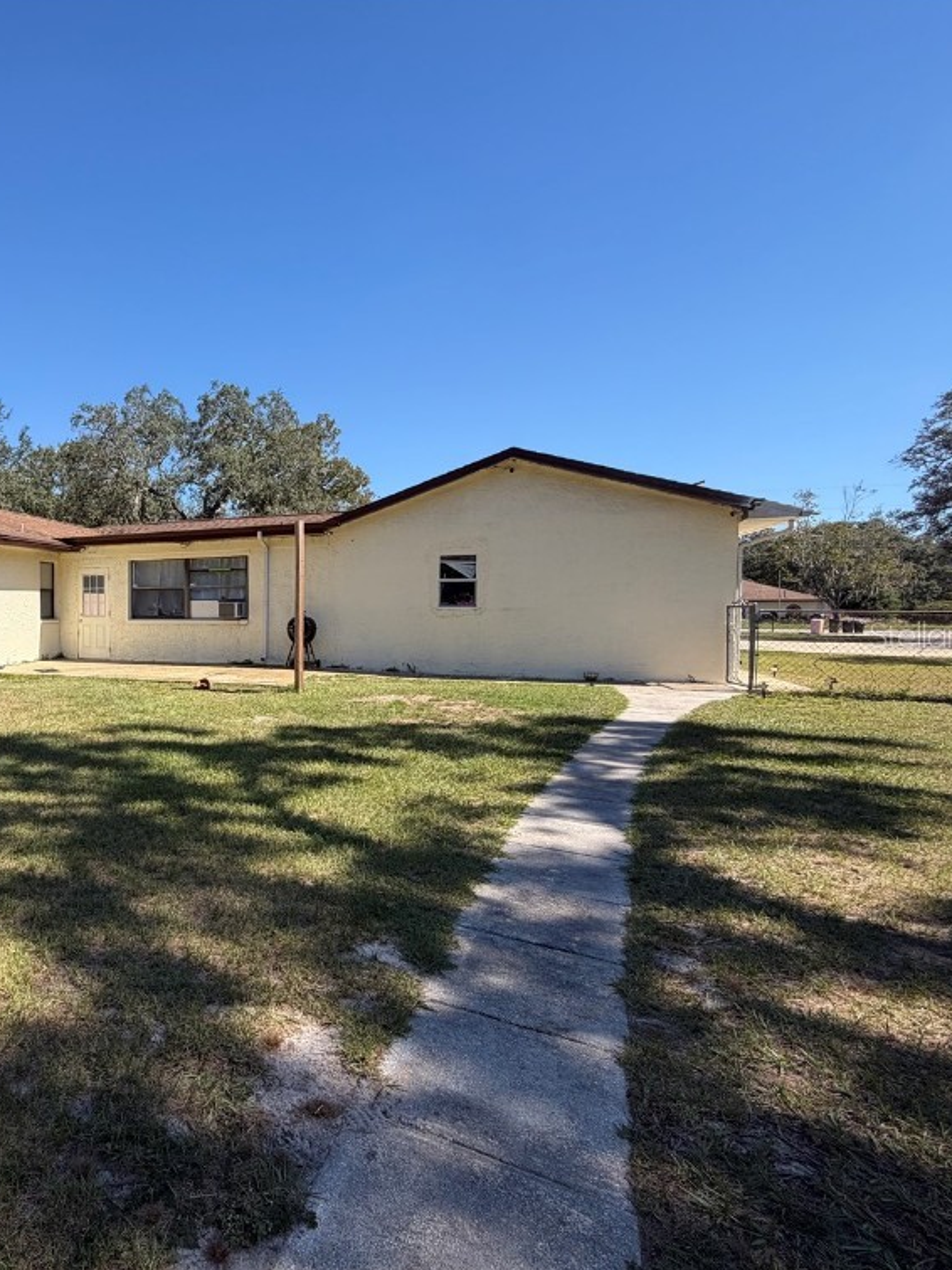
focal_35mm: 19
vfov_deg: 84.7
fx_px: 697
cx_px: 167
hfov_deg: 61.9
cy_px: 634
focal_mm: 2.22
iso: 40
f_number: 2.2
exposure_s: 1/770
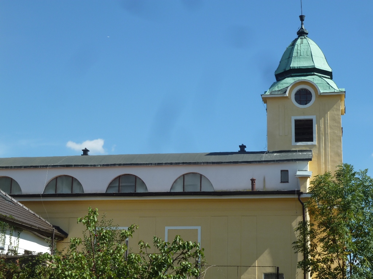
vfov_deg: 20.4
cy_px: 140
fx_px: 776
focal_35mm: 72
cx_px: 186
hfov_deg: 27.0
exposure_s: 1/400
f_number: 4.5
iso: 80
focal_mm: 11.9
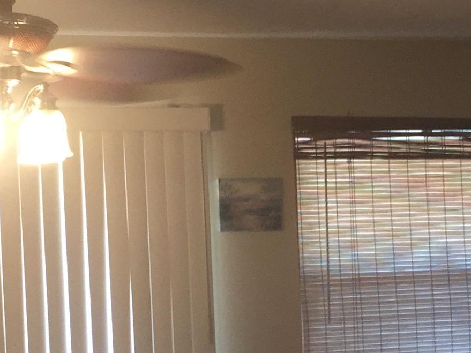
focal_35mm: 99
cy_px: 344
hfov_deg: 19.8
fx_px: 1347
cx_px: 283
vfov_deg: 14.7
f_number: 2.2
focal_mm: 4.15
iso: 160
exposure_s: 1/30
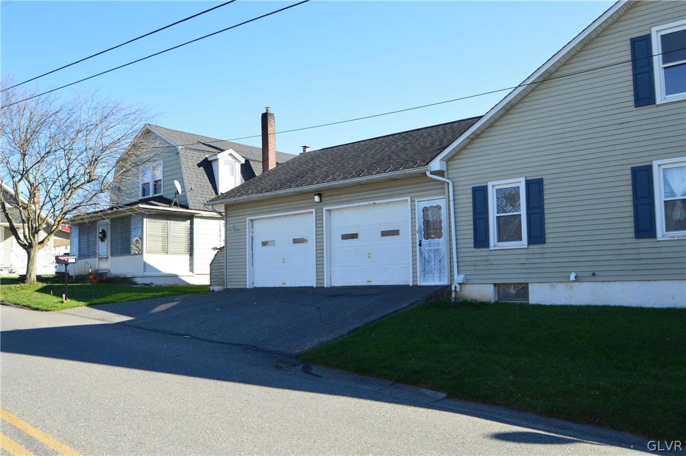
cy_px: 228
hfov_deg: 59.5
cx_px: 343
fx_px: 600
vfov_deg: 41.6
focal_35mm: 32
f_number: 10
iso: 400
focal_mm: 21
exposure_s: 1/250
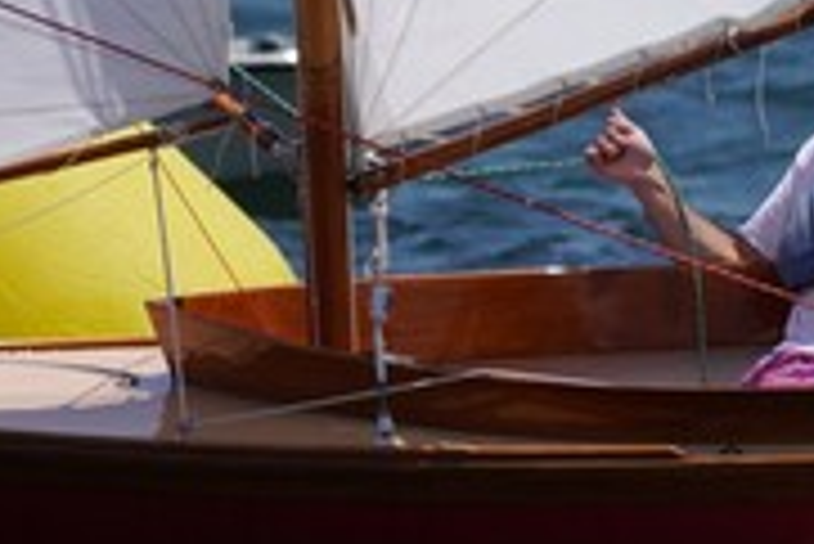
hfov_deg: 1.5
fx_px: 31594
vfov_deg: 1.0
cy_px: -254
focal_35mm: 1396
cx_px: 994
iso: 125
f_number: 5.6
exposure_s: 1/1250
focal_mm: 211
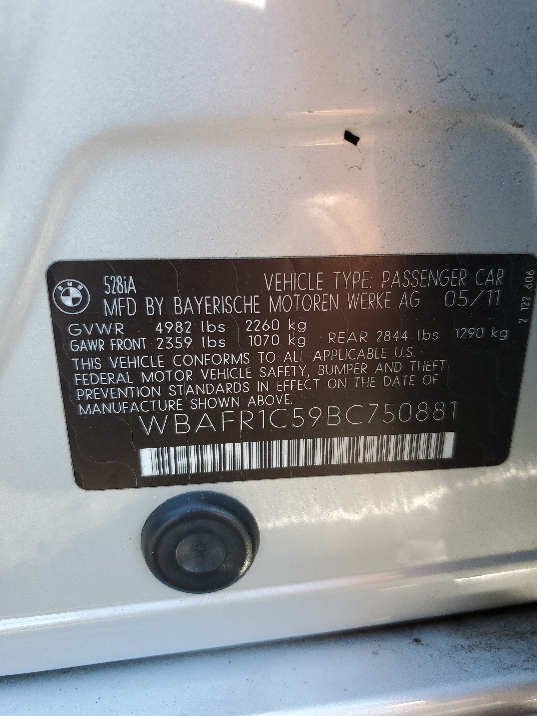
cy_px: 358
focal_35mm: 26
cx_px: 268
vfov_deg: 67.3
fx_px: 538
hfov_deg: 53.1
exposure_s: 1/323
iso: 50
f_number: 1.5
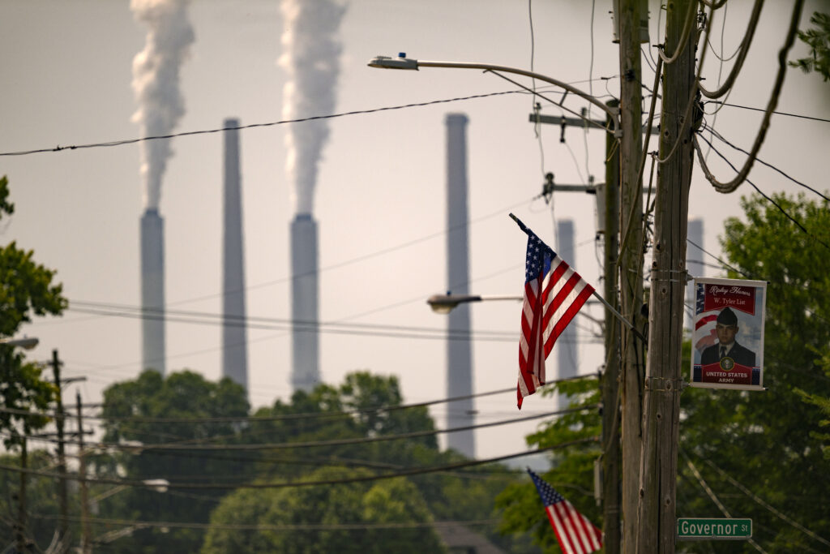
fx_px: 9223
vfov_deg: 3.4
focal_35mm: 400
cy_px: 277
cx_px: 415
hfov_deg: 5.2
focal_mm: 400
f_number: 5.6
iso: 320
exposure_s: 1/4000
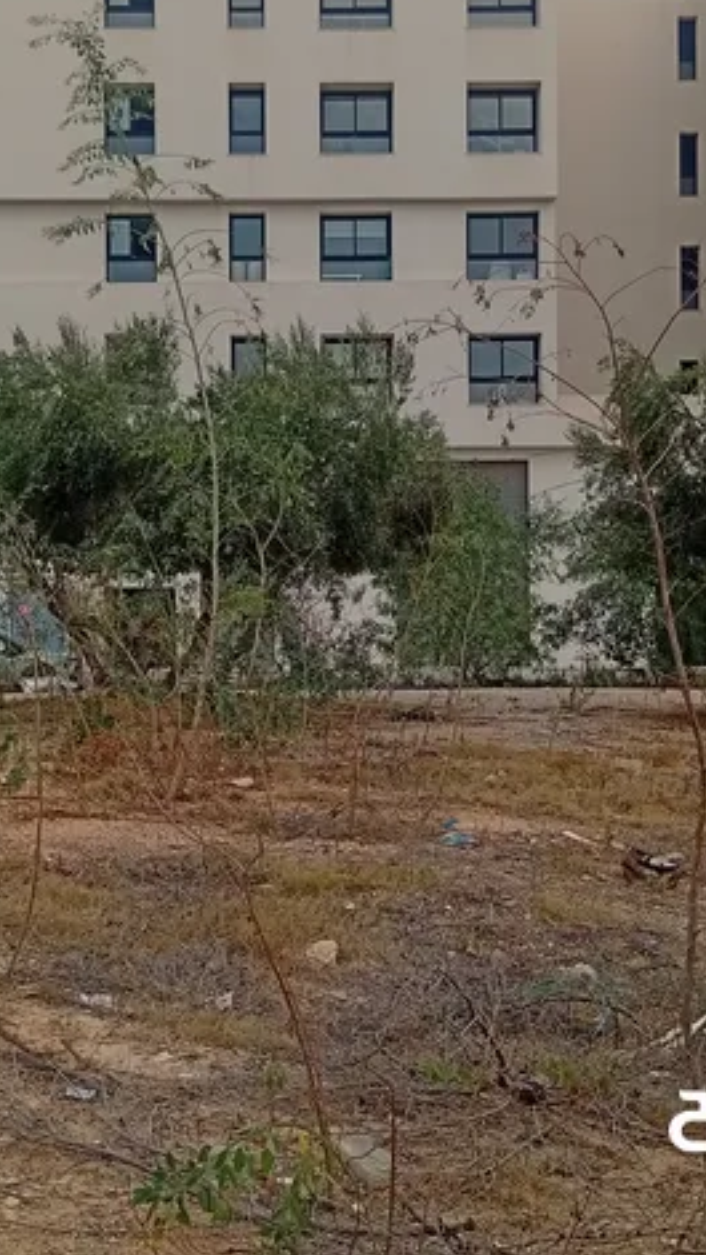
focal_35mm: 40
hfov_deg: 29.6
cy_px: 621
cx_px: 269
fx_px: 1331
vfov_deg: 50.5
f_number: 1.8
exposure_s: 1/723
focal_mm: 3.84
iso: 50
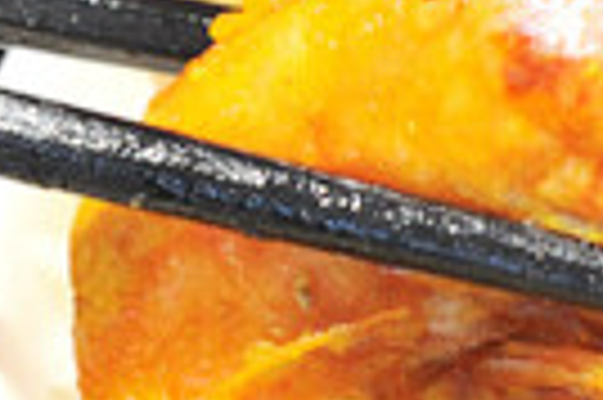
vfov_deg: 2.2
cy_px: 88
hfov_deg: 3.3
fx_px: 10489
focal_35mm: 627
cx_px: 752
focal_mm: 120
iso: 1600
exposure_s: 1/60
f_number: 5.6
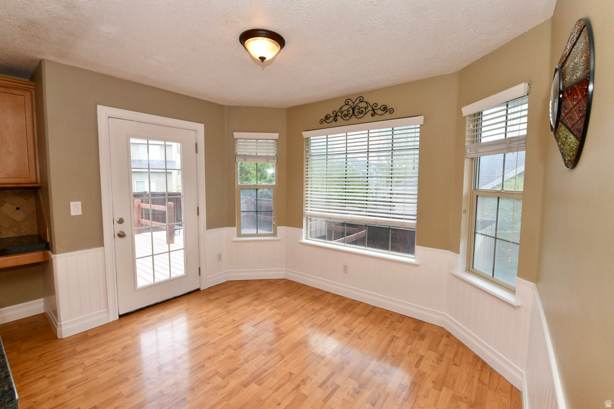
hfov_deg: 100.4
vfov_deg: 77.3
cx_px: 307
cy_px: 204
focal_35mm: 15
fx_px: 256
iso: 200
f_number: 8
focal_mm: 15
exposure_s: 1/30
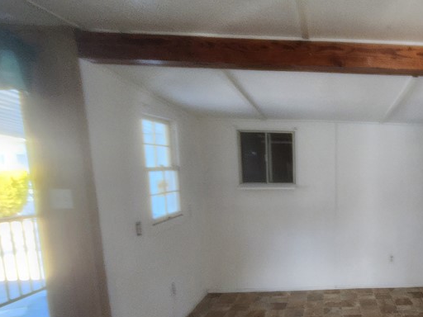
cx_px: 367
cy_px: 224
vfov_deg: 51.5
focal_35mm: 26
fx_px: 318
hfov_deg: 59.1
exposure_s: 1/60
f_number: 2.2
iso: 200
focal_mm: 2.2
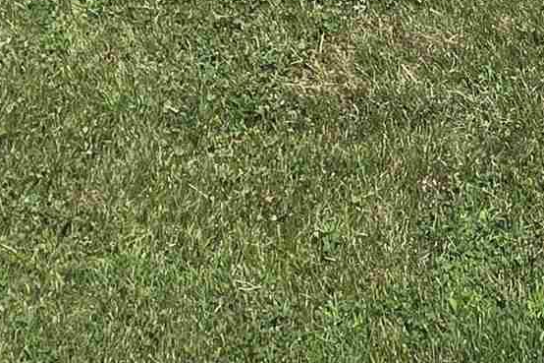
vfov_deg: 12.0
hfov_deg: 26.3
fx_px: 1133
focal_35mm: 75
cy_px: -644
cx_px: 464
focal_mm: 2.2
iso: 50
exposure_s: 1/2308
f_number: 2.2
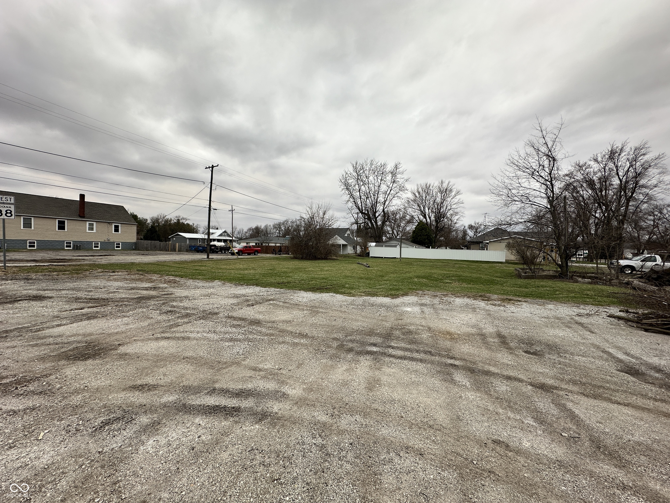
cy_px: 252
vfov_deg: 85.7
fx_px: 271
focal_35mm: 14
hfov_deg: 102.1
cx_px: 335
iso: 50
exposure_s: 1/2212
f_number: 2.2
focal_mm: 2.22
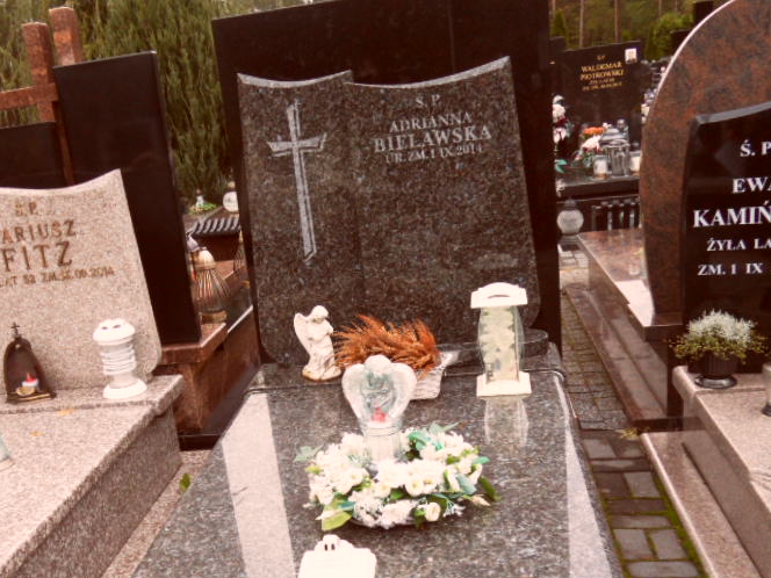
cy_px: 390
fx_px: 824
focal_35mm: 37
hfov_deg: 49.7
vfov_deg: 38.2
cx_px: 296
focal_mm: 3.9
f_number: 3.2
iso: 80
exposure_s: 1/180
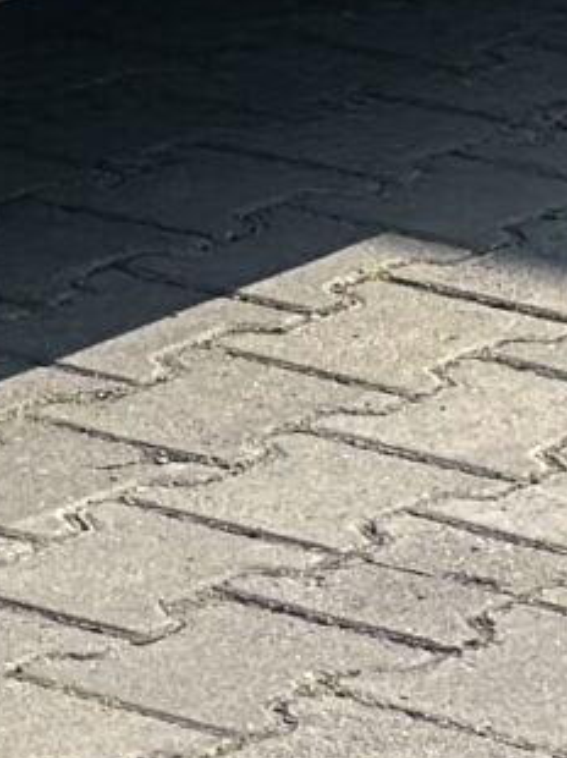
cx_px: -699
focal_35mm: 397
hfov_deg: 3.7
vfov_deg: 4.9
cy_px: -773
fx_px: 8682
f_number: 1.78
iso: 80
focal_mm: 6.86
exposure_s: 1/4184
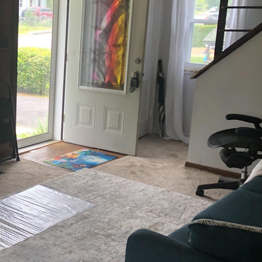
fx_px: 488
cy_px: 124
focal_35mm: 57
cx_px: -18
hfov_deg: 27.7
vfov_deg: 30.0
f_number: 1.8
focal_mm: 3.99
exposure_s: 1/120
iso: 50
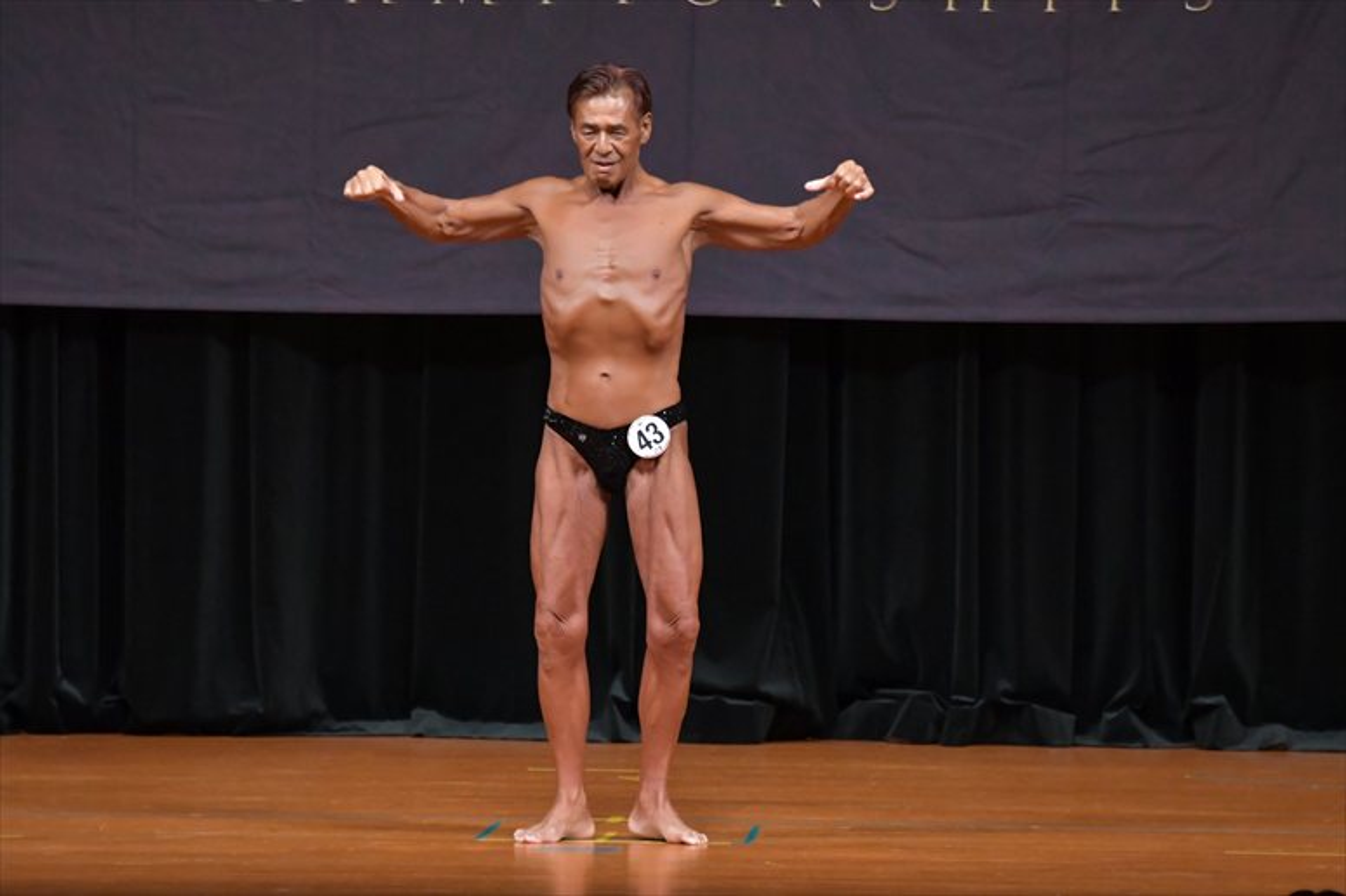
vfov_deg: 5.1
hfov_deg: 7.6
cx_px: 673
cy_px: 448
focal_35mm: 270
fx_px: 10090
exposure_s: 1/400
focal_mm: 180
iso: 5000
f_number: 5.6
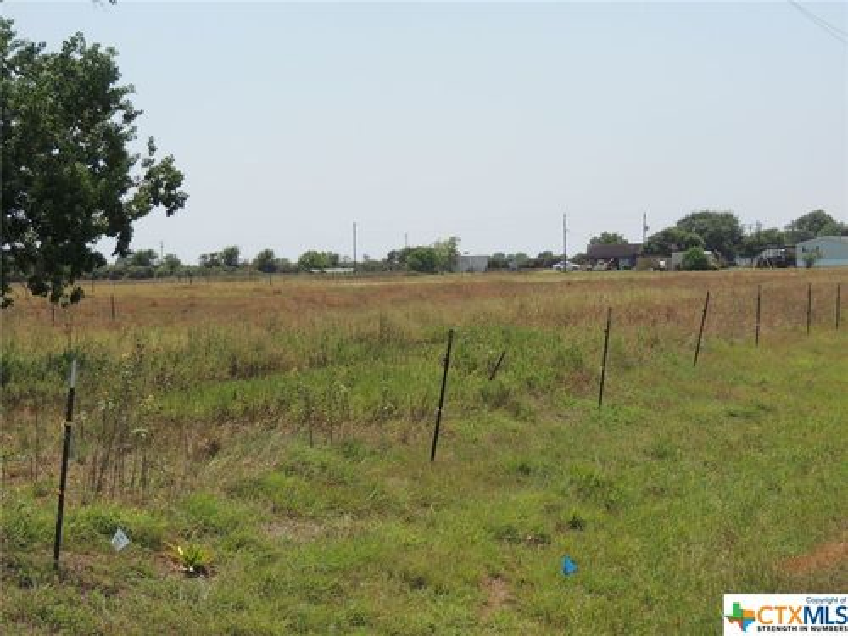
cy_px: 318
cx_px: 424
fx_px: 2205
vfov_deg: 16.4
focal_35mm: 90
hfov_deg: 21.8
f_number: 4.1
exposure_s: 1/800
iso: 100
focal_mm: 16
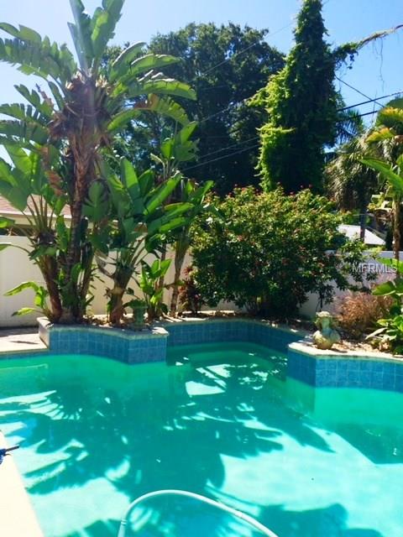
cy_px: 268
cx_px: 202
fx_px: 450
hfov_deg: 48.2
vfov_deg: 61.7
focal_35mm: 29
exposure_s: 1/1786
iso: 32
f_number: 2.2
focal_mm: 4.15
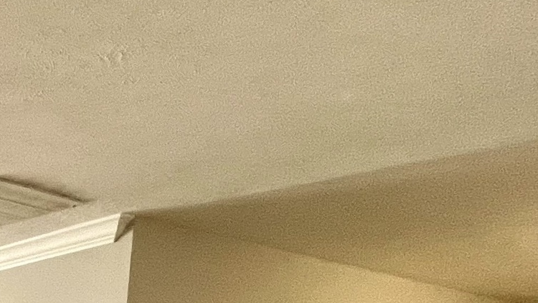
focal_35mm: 58
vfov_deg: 16.9
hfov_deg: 20.1
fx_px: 827
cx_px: -506
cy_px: 554
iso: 200
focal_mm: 1.57
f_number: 1.8
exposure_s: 1/120
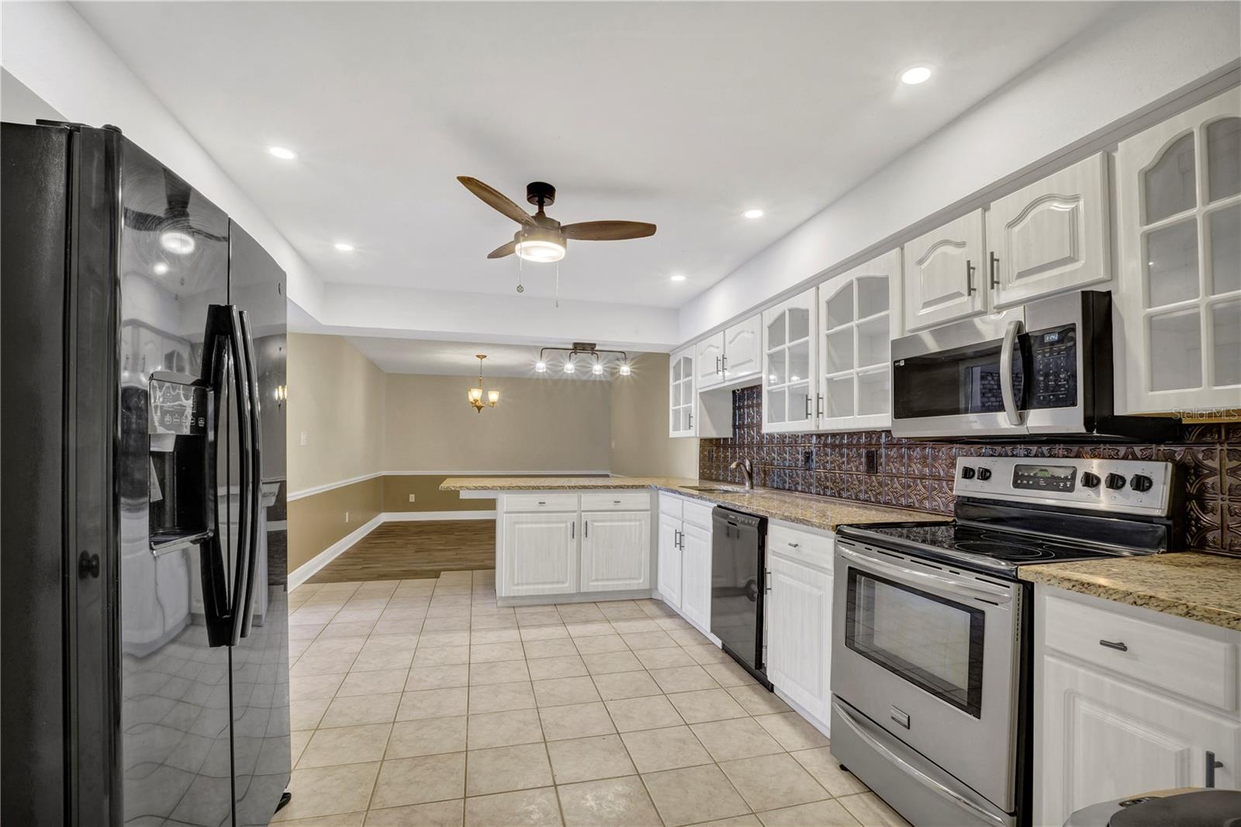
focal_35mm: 15
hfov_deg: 100.4
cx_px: 620
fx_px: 517
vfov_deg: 77.3
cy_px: 414
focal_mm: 10
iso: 200
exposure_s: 1/1.67
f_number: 14
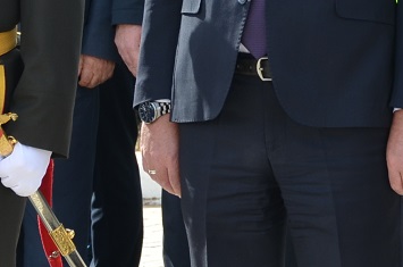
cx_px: 361
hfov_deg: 3.8
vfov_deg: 2.5
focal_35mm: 539
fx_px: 6022
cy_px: -146
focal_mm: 85
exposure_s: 1/200
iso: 200
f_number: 7.1
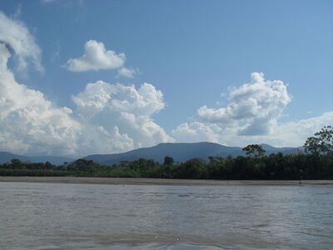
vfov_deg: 37.7
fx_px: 366
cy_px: 125
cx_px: 166
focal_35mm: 38
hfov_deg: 49.0
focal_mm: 6.3
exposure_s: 1/500
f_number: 8.3
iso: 80
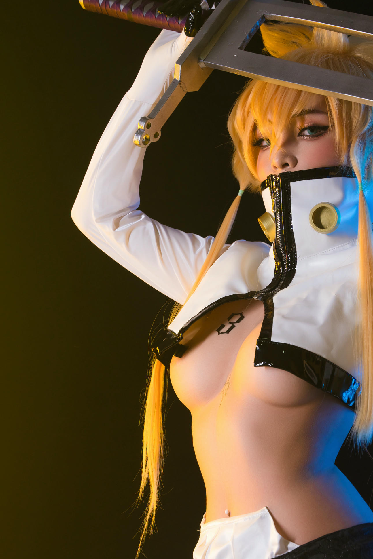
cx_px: 293
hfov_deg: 14.5
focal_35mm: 94
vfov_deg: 21.7
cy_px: 347
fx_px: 1455
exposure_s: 1/100
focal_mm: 51.9
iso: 400
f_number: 5
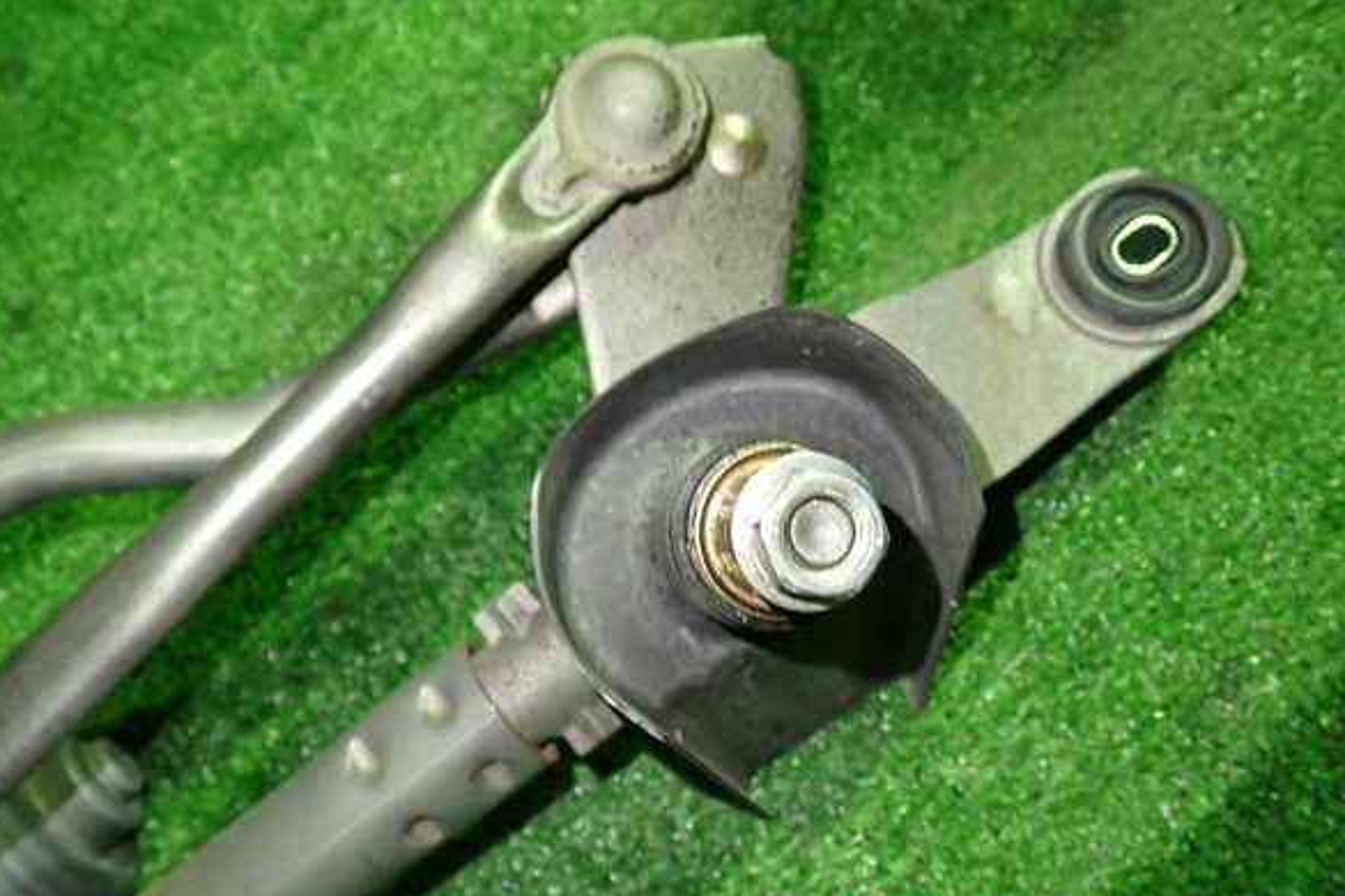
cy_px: 441
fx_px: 1195
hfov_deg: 58.7
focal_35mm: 32
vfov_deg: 41.1
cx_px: 676
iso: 400
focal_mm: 5.4
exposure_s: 1/30
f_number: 2.3
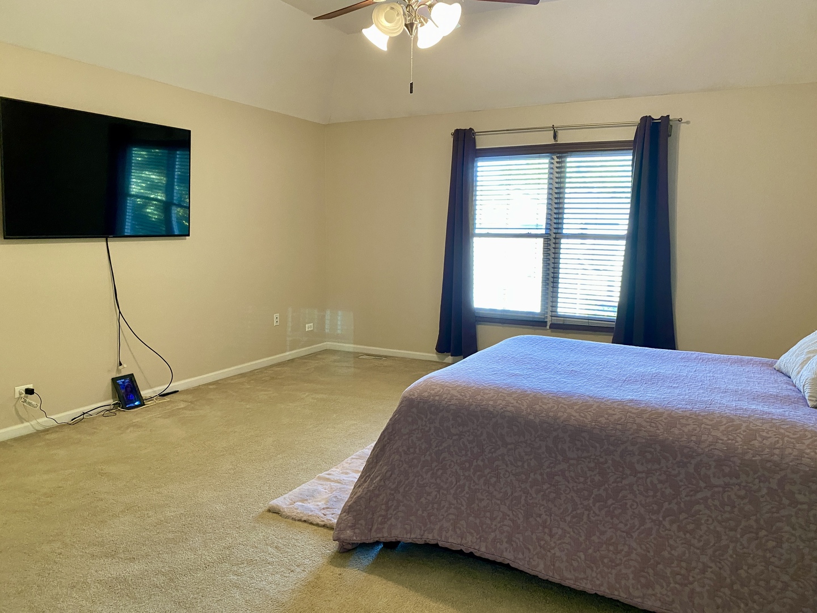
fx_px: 614
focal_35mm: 26
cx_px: 408
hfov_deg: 67.3
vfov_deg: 53.1
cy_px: 306
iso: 250
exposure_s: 1/60
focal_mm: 4.25
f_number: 1.8
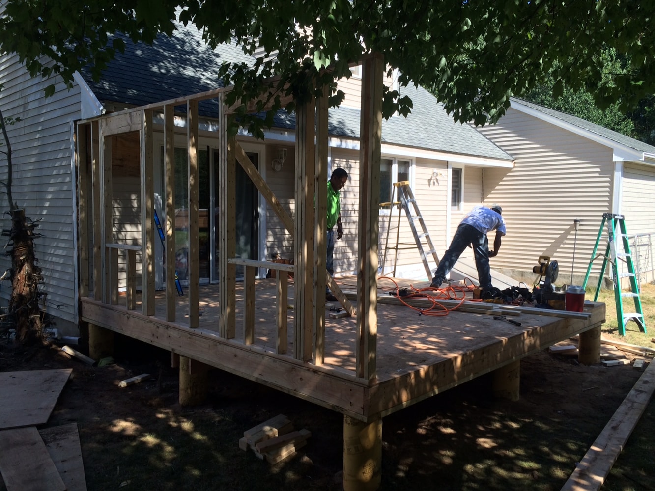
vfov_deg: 48.2
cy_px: 246
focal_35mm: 29
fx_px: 549
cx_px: 328
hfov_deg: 61.7
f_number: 2.2
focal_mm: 4.15
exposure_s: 1/774
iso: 32
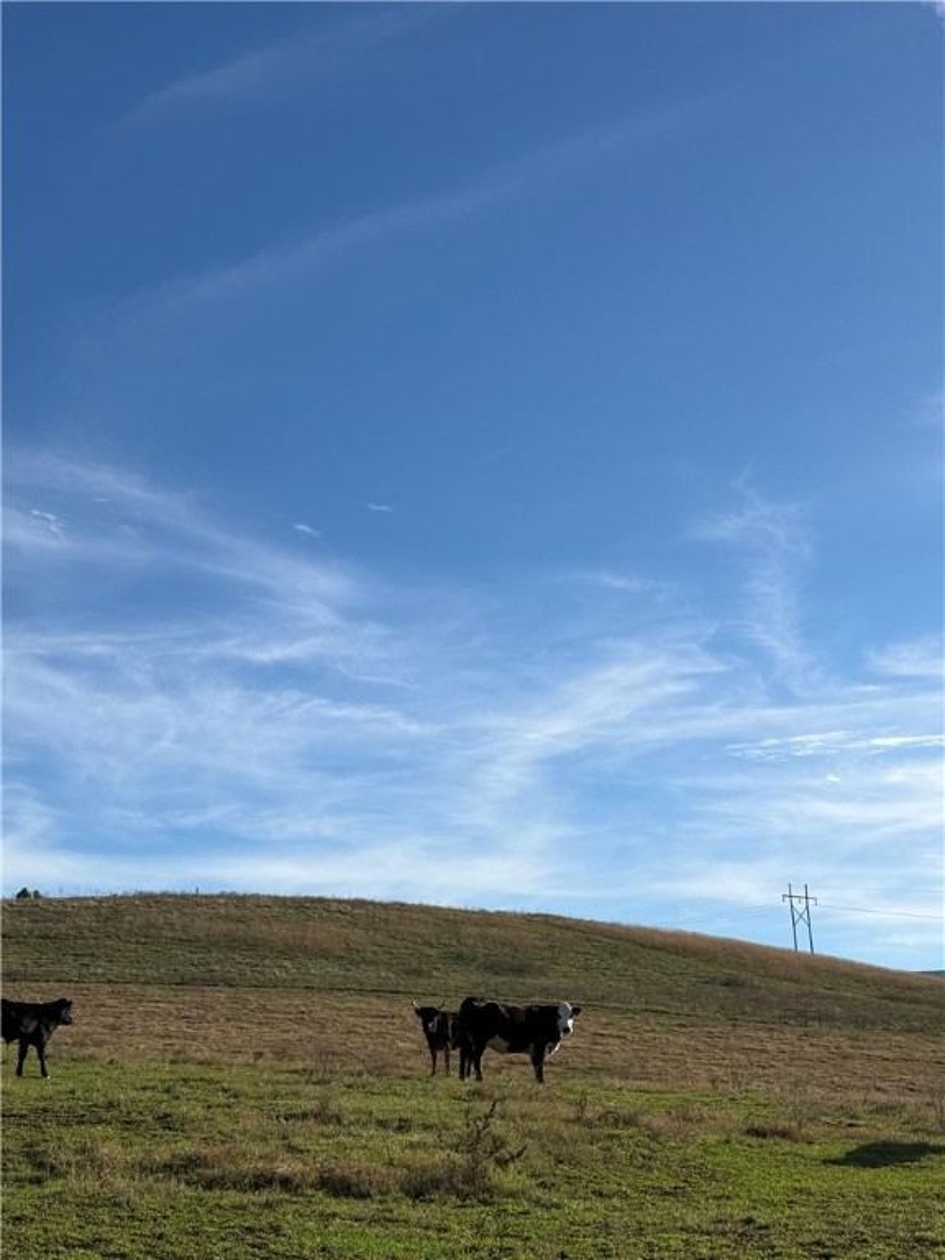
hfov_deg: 30.3
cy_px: 630
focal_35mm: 48
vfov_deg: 39.7
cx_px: 472
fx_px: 1747
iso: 64
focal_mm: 6.76
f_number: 1.78
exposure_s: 1/6024
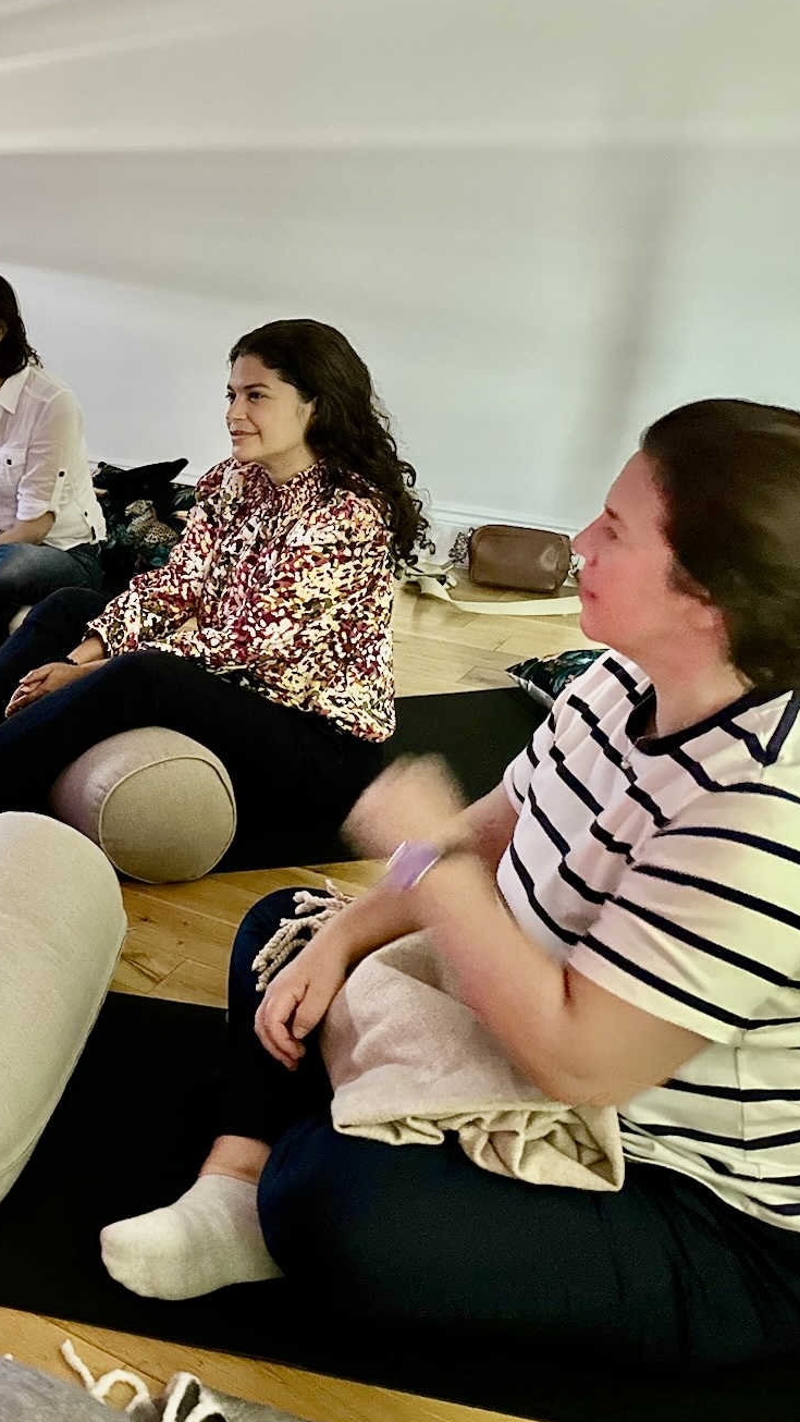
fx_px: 1546
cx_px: -259
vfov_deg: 49.2
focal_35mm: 41
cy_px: 604
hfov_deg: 24.9
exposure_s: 1/30
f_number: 1.78
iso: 2000
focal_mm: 6.86
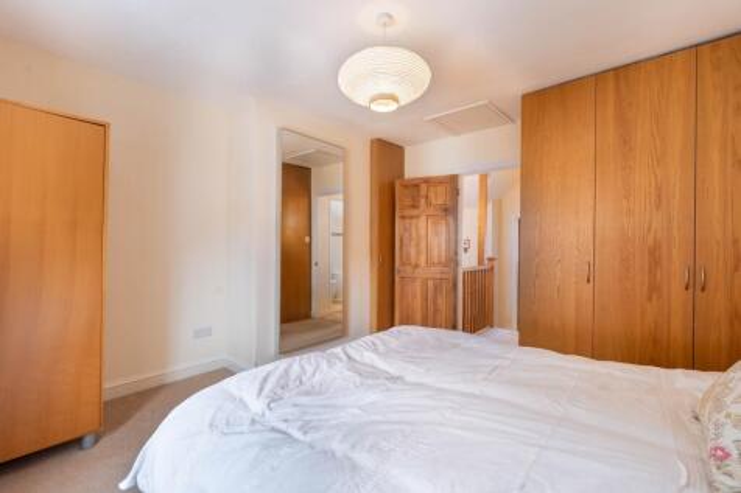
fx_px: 339
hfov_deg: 95.0
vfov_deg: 72.0
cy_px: 246
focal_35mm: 16
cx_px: 370
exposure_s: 1/50
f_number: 8
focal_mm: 16.5
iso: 320
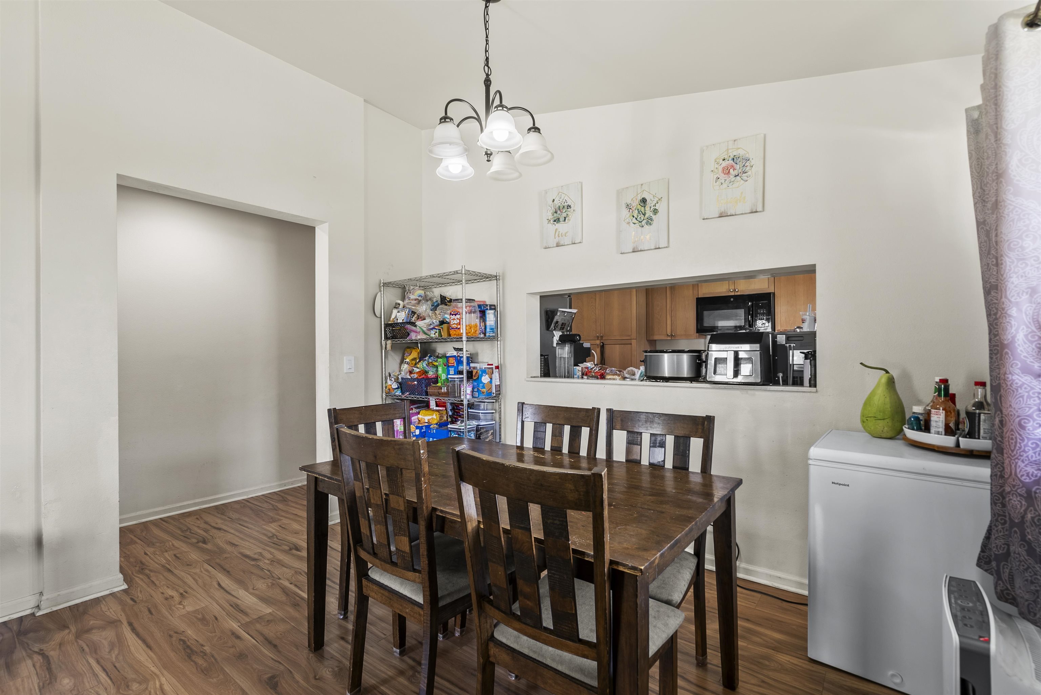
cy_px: 348
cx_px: 520
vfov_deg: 73.8
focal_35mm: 16
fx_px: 463
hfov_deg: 96.7
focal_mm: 16
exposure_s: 2
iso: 100
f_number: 8
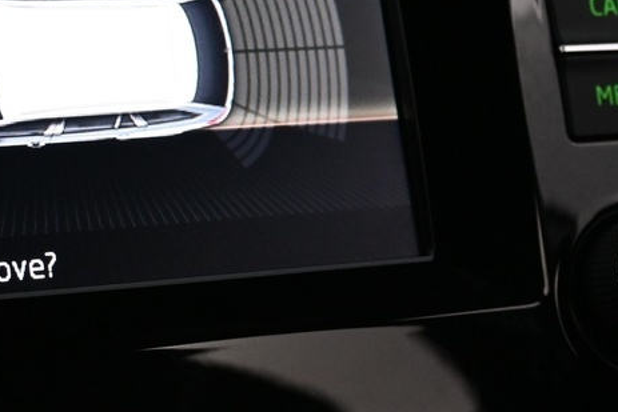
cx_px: 48
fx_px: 1938
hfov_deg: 17.8
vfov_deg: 12.1
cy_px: 99
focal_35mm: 113
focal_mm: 21.5
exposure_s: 1/30
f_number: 4
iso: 1250
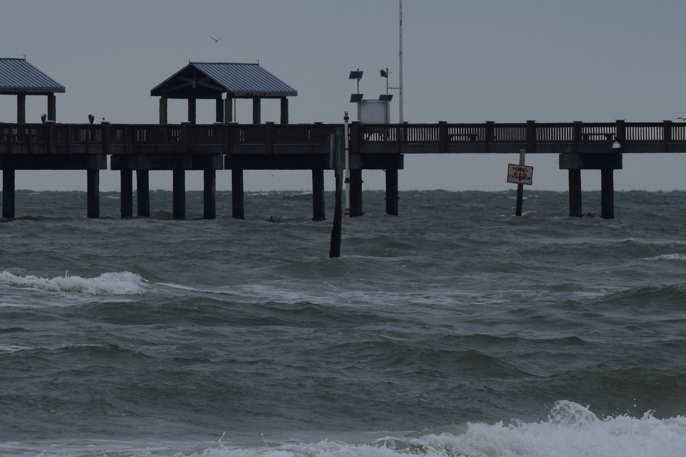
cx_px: 185
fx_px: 9565
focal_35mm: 502
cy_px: 93
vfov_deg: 2.7
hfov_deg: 4.1
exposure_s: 1/320
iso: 400
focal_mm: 140
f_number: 10
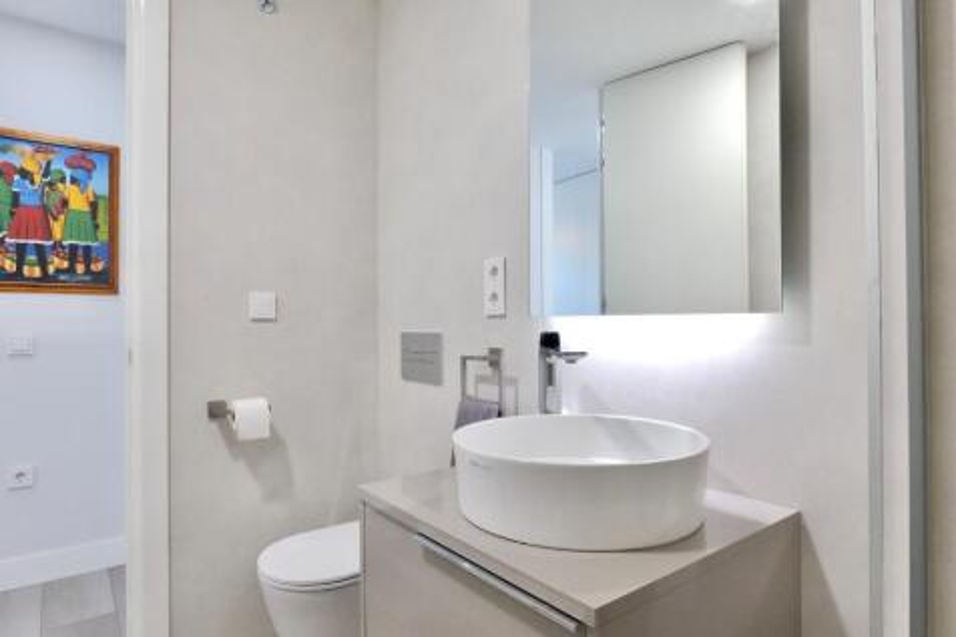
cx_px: 478
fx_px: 531
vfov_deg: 61.9
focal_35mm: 20
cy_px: 318
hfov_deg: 84.0
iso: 6400
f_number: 20
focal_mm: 20
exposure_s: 1/10
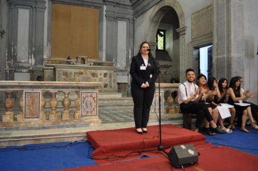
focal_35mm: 27
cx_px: 129
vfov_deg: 47.8
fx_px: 193
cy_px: 86
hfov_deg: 67.4
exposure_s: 1/8
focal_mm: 18
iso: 400
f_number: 3.5
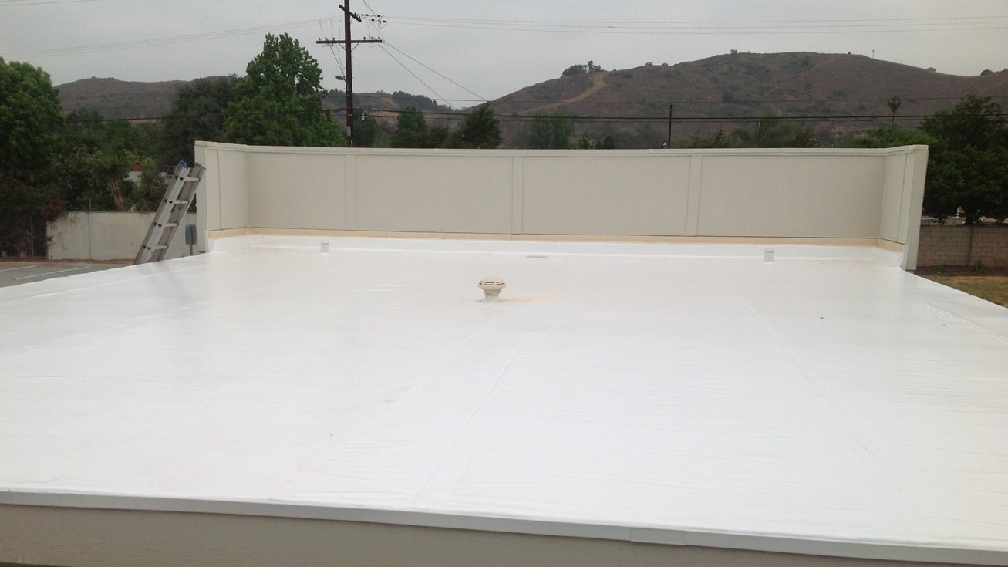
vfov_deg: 30.4
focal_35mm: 39
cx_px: 494
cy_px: 338
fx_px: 1042
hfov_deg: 51.6
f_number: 2.4
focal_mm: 4.28
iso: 64
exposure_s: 1/2747
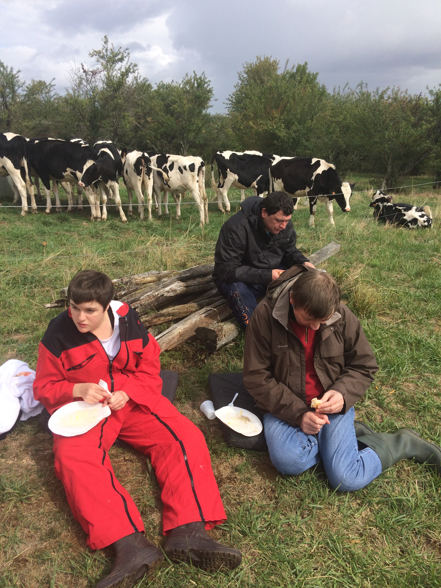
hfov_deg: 48.2
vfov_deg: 61.7
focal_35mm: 29
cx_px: 220
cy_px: 294
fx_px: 493
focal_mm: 4.15
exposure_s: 1/1580
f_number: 2.2
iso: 32
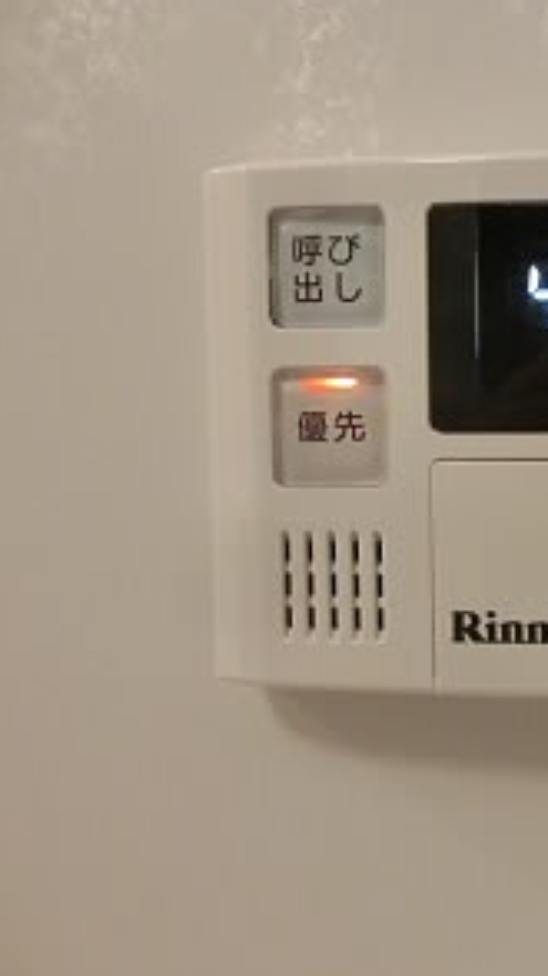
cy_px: 466
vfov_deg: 50.5
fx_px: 1035
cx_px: 727
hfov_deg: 25.3
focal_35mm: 40
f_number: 3
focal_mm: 4.24
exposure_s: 1/80
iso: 800
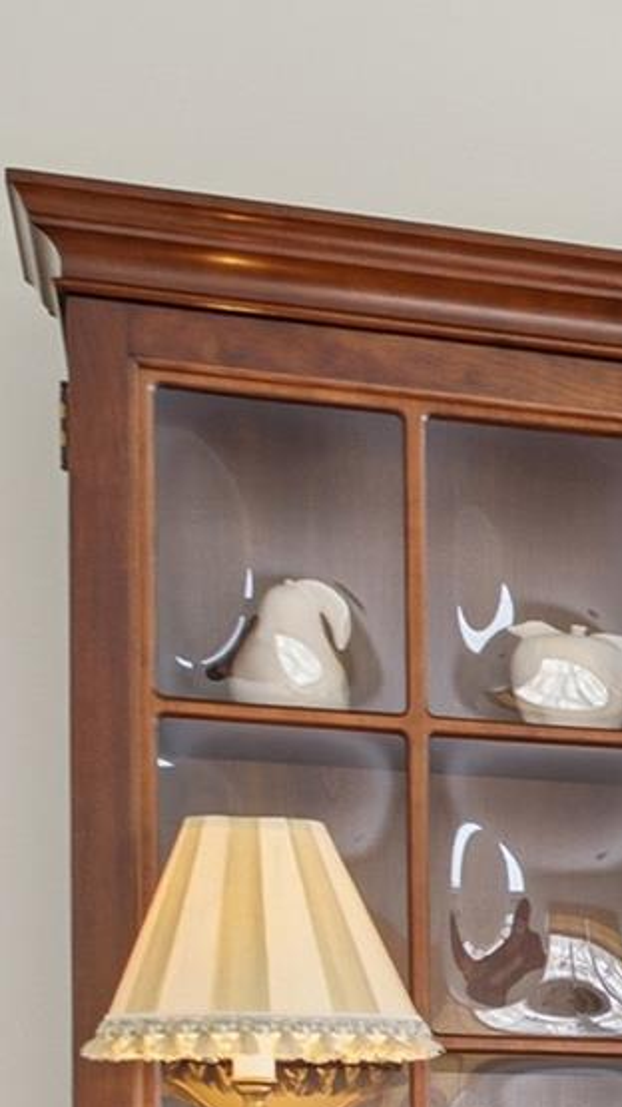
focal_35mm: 112
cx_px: 1994
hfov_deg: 8.6
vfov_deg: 18.1
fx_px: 3285
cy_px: 1329
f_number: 8
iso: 100
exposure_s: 1/25
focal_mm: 29
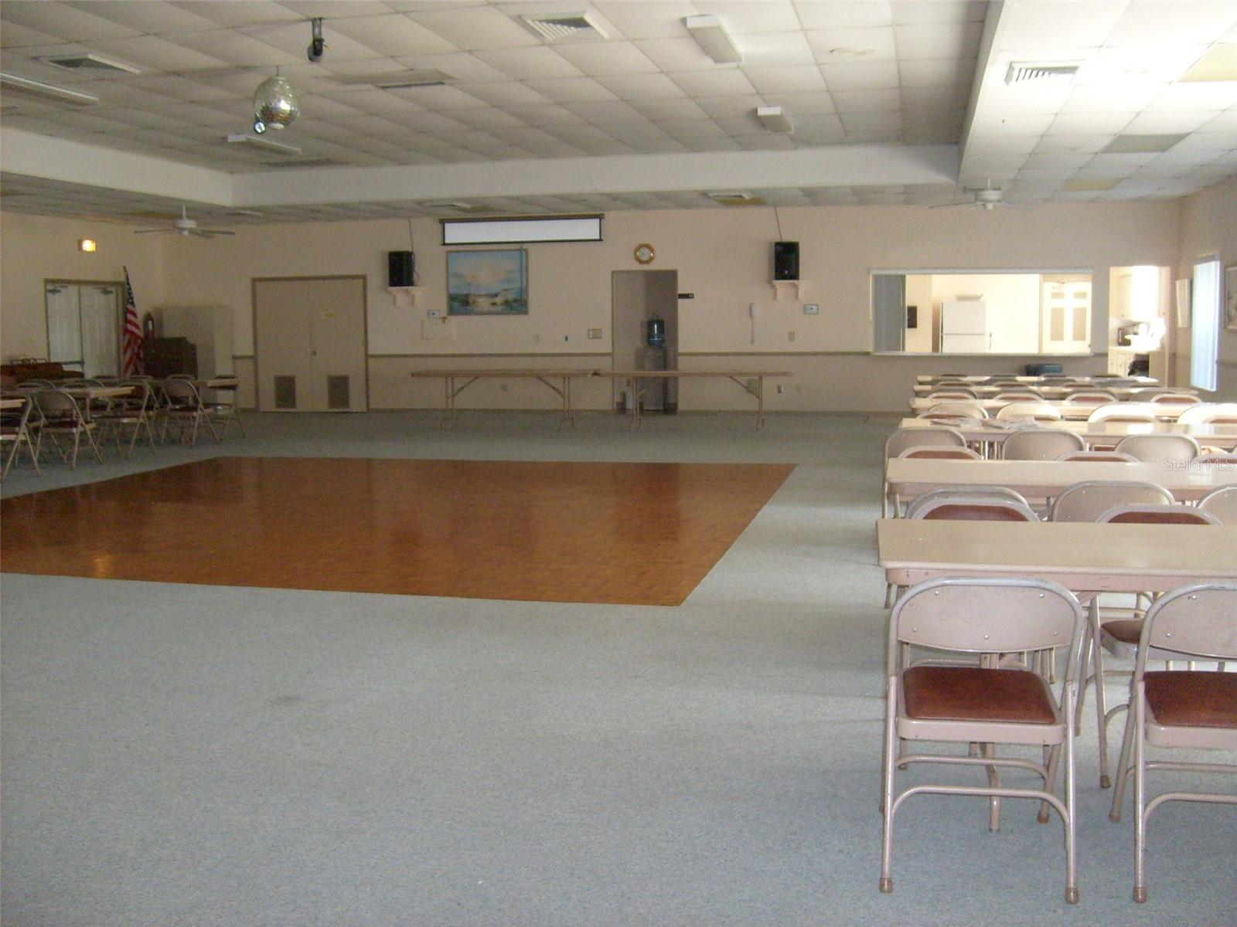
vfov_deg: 40.7
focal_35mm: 35
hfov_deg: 52.6
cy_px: 464
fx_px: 1251
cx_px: 618
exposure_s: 1/45
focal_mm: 5.8
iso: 200
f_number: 2.8
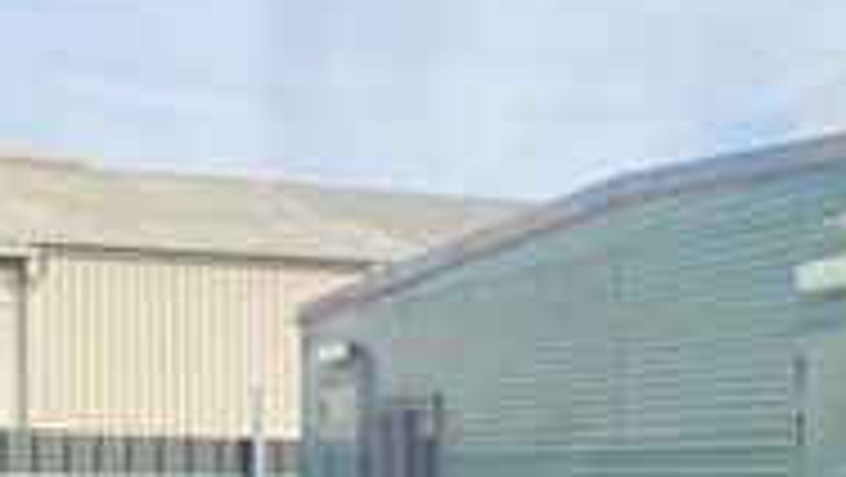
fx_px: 2581
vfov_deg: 10.3
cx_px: 1256
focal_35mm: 115
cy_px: 626
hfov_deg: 16.9
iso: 25
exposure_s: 1/494
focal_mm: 3.3
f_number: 2.4
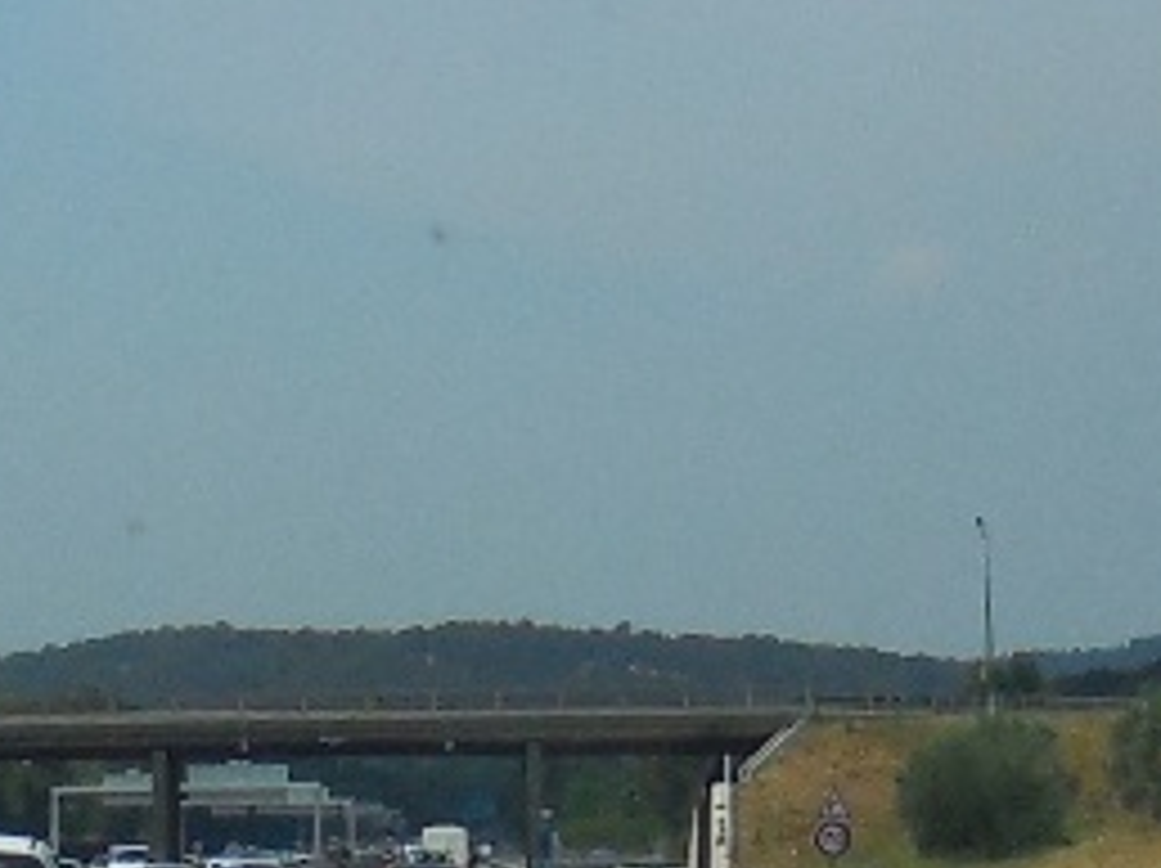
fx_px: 6233
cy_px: -315
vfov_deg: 7.9
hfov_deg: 10.6
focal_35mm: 186
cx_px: 191
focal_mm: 4.6
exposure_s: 1/200
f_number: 11.5
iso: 125
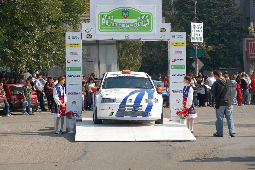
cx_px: 128
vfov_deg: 10.6
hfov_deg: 15.9
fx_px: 913
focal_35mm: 129
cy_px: 85
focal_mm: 86
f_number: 10
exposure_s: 1/320
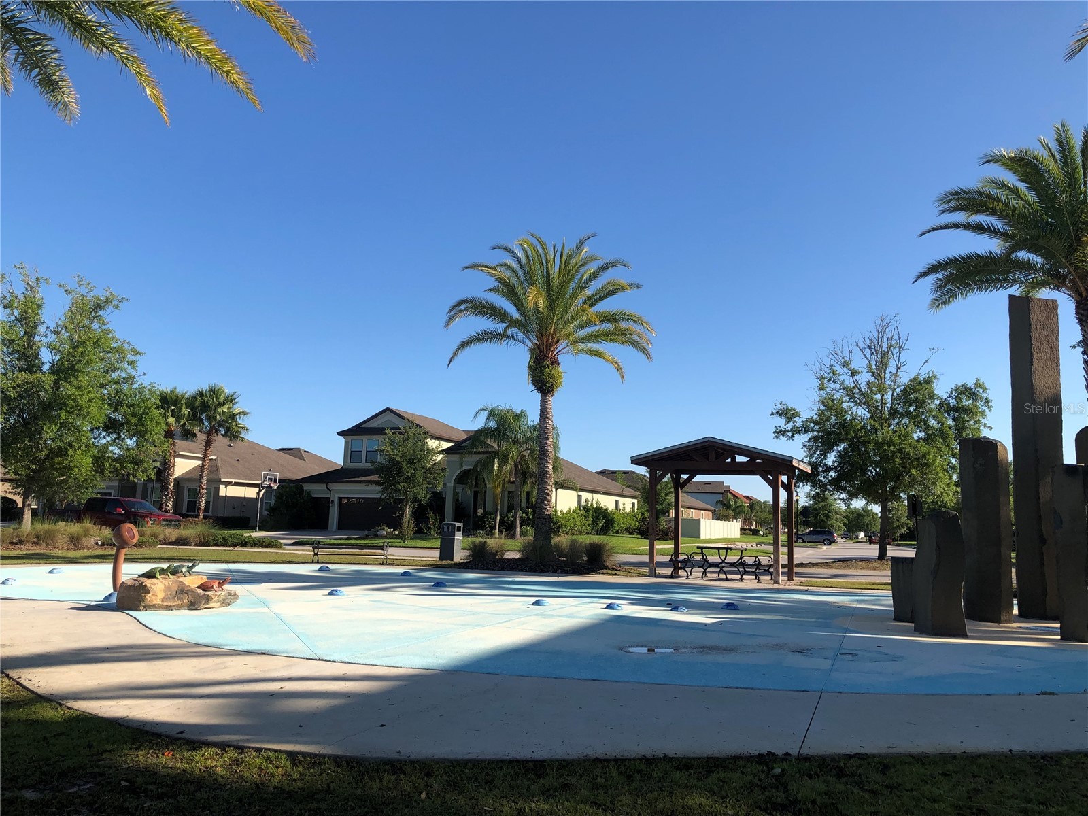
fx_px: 880
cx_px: 544
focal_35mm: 28
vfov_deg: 49.7
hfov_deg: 63.4
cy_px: 408
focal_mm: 3.99
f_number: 1.8
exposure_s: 1/1715
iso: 20
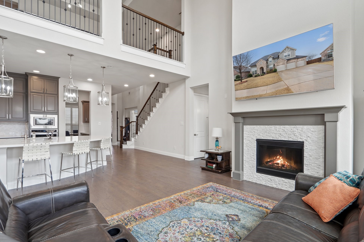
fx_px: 172
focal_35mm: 17
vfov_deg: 70.4
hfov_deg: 93.3
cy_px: 123
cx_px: 185
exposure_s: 1/2
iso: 320
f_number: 9.5
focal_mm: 16
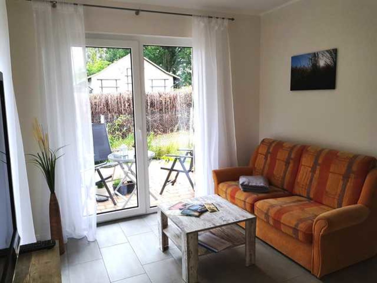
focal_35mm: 26
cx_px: 188
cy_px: 142
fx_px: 283
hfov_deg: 67.3
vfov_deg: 53.1
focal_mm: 4.2
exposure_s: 1/50
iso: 64
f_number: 1.7
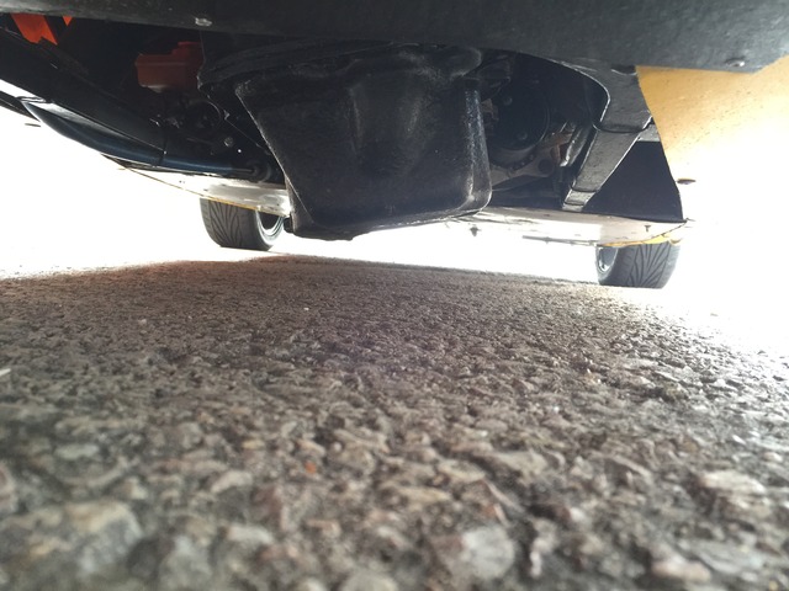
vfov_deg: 48.2
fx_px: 661
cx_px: 394
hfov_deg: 61.7
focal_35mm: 29
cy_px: 296
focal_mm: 4.15
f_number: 2.2
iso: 100
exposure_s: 1/17
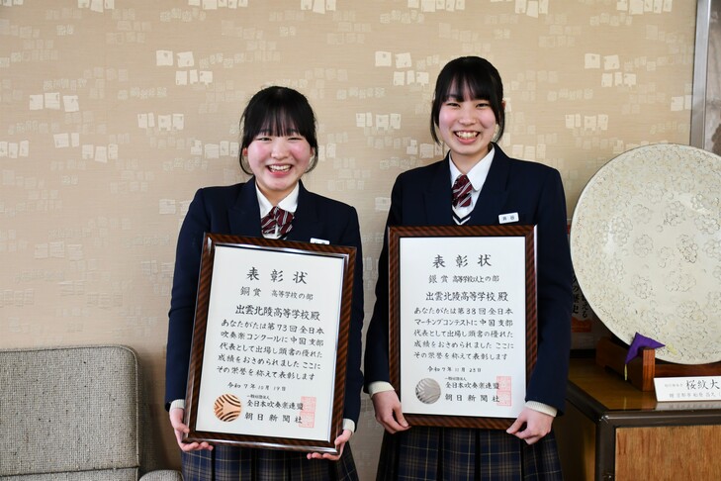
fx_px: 901
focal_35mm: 45
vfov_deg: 29.9
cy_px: 240
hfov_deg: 43.6
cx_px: 360
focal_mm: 30
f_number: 4
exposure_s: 1/125
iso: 1100
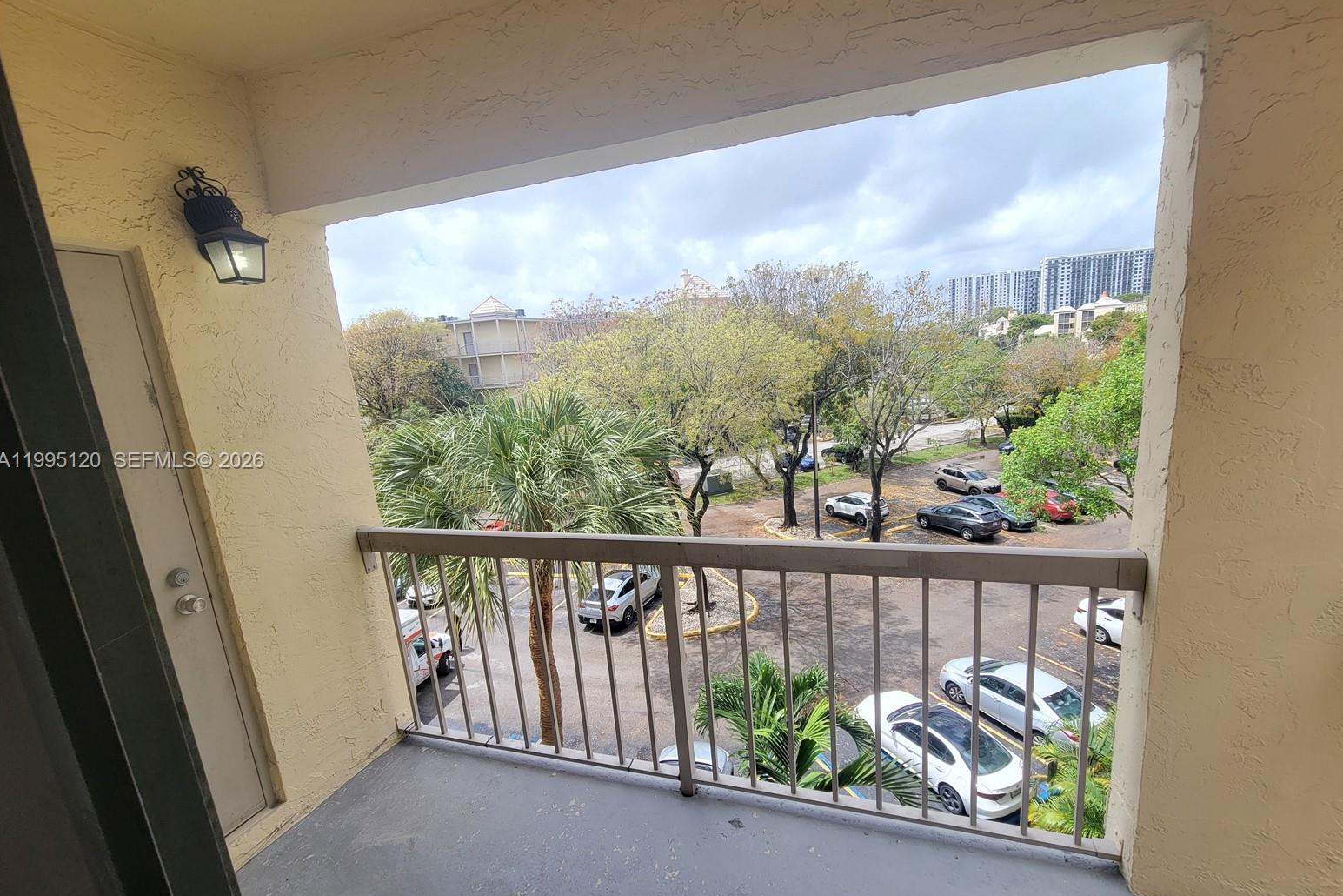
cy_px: 462
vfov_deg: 81.2
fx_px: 522
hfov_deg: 104.2
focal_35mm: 14
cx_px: 688
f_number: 2.2
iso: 50
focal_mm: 2.2
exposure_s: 1/528
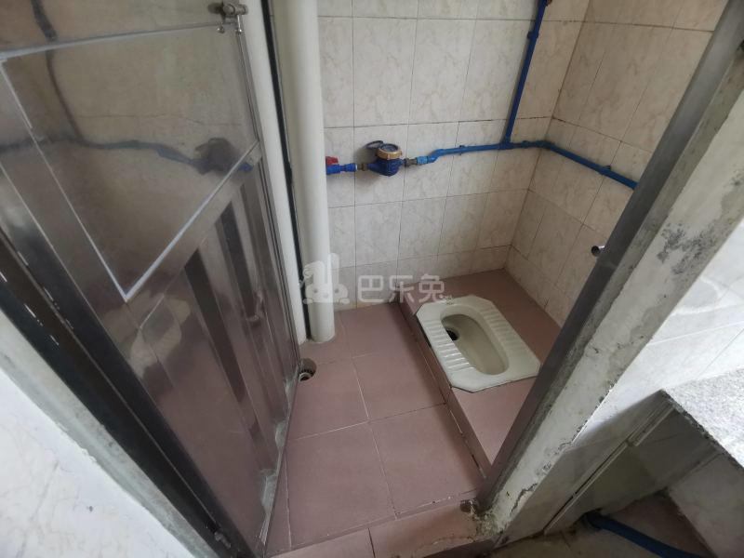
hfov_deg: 94.5
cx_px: 372
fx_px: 344
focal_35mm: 16
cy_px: 279
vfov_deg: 78.1
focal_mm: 2.35
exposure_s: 1/60
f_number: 2.2
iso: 100
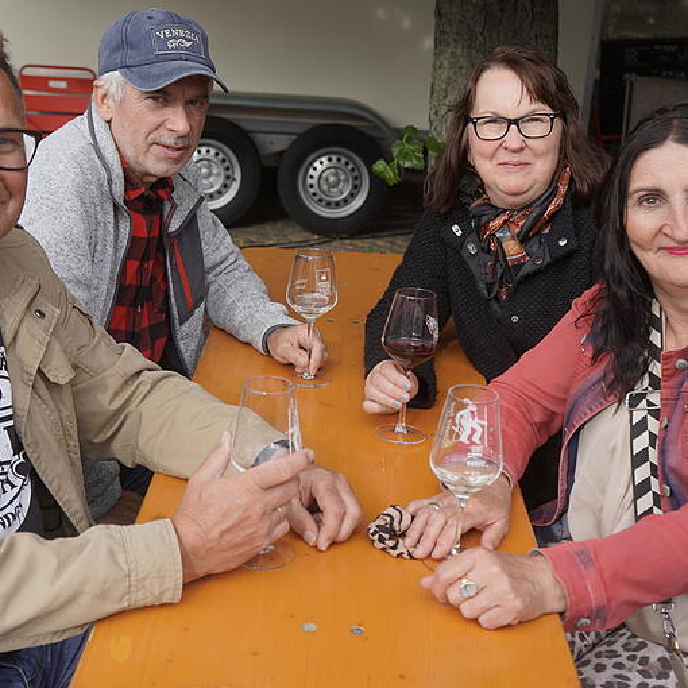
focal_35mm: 50
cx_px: 311
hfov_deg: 34.0
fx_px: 1124
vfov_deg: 34.0
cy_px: 335
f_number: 4
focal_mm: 32
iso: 100
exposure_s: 1/200
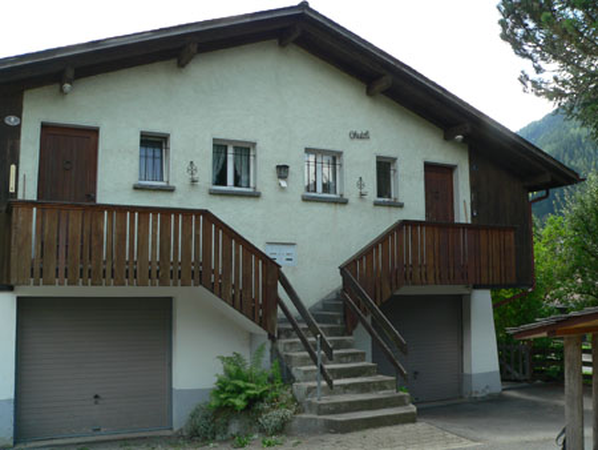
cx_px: 299
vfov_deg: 39.7
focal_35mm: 36
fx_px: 622
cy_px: 225
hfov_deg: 51.3
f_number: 4
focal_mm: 6
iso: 80
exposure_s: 1/125
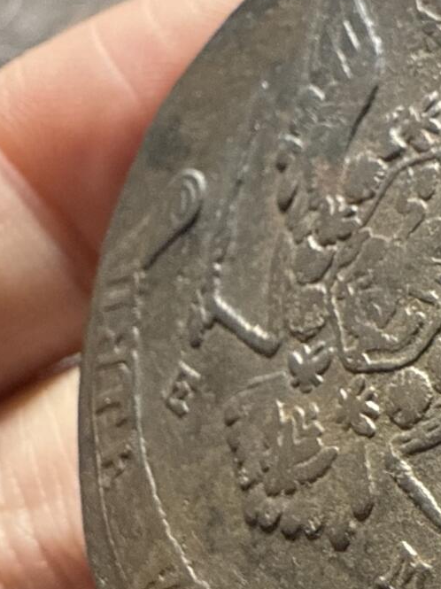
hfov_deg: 21.4
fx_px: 1105
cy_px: 386
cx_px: 481
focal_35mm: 65
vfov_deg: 29.7
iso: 320
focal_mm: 2.22
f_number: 2.2
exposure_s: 1/47
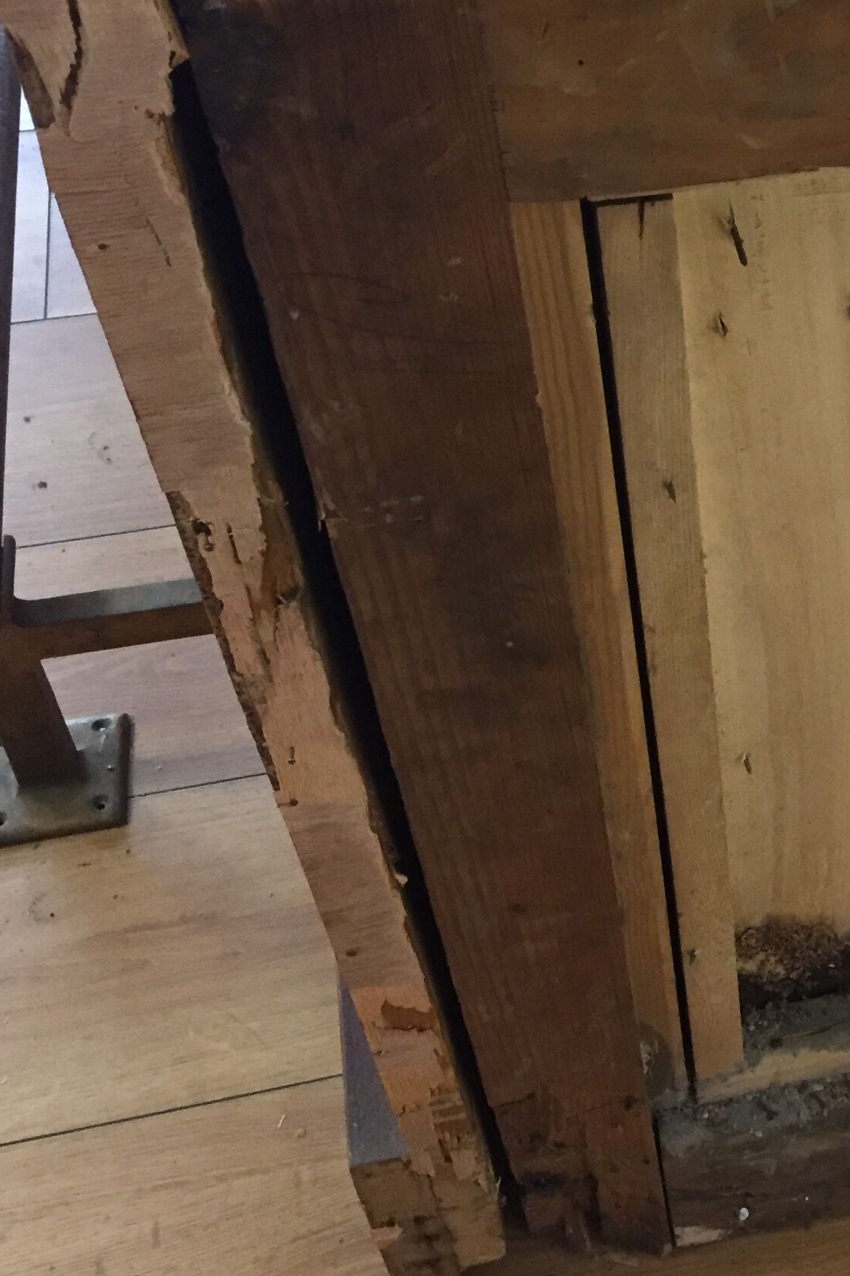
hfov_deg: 21.0
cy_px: 481
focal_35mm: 59
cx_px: 1080
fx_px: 2090
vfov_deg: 33.8
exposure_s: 1/25
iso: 250
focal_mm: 4.15
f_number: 2.2
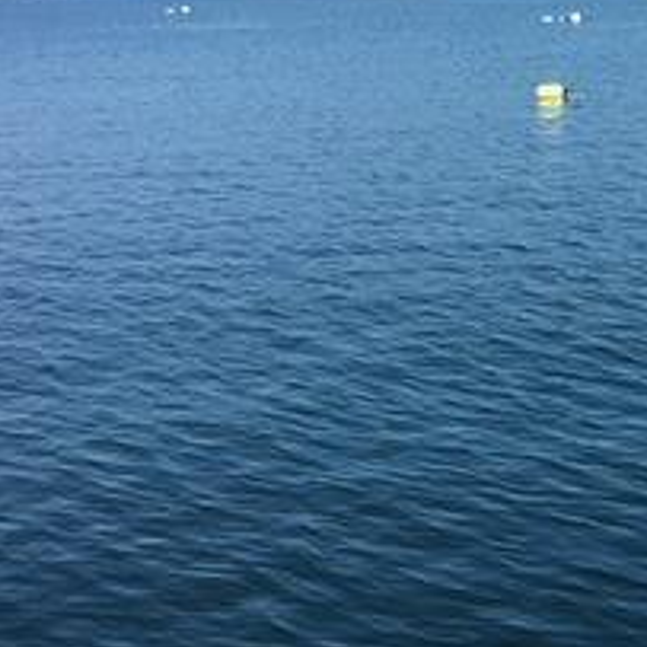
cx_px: 653
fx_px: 1713
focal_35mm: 81
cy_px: 156
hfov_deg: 20.7
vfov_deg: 21.2
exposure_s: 1/1166
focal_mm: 4.15
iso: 25
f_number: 2.2
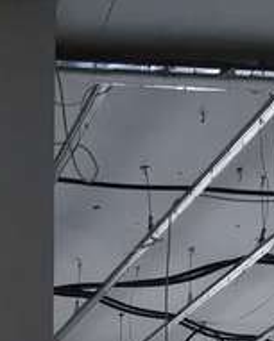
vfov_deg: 14.1
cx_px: -190
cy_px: 710
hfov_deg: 12.8
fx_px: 1124
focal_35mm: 111
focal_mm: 2.26
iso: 200
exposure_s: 1/50
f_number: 2.2
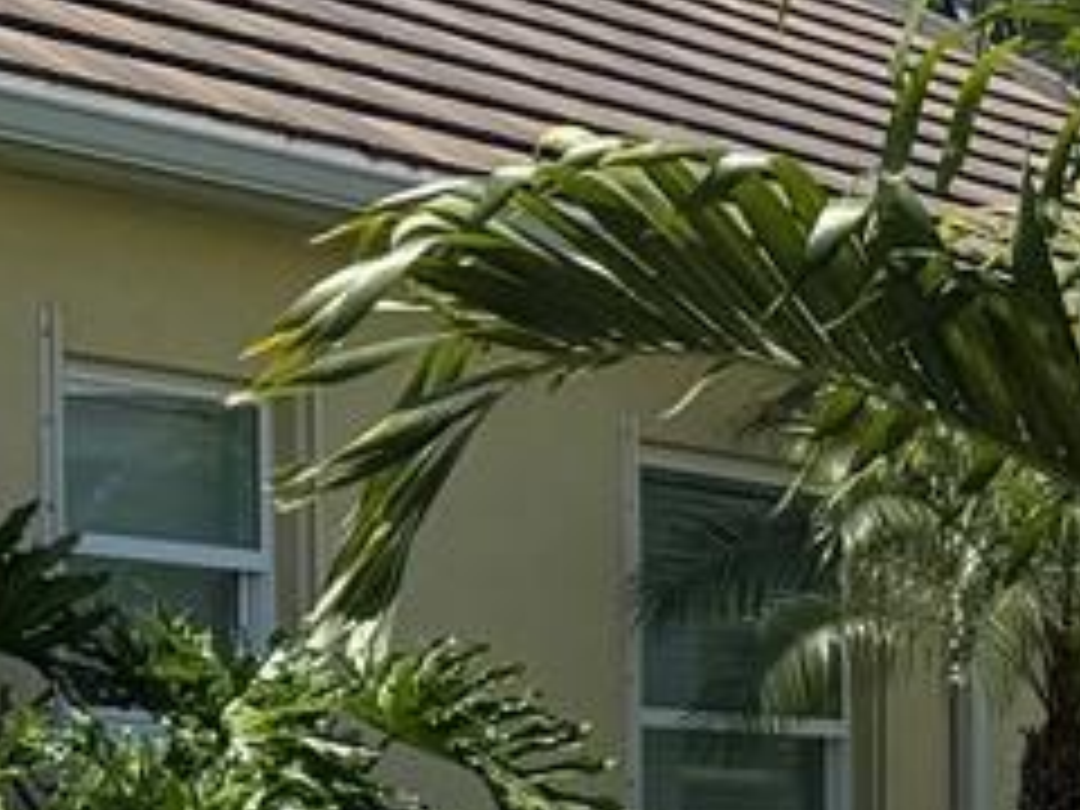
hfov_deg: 11.2
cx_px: 2146
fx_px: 4992
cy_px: 1094
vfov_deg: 9.1
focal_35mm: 160
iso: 80
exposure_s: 1/3425
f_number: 1.78
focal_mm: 6.76
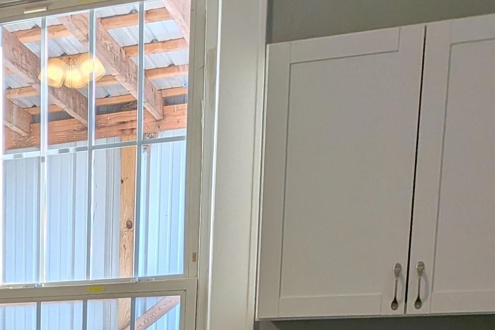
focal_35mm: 78
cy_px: 541
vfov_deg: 15.6
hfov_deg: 21.6
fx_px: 1072
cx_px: -254
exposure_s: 1/314
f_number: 1.7
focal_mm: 4.53
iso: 27
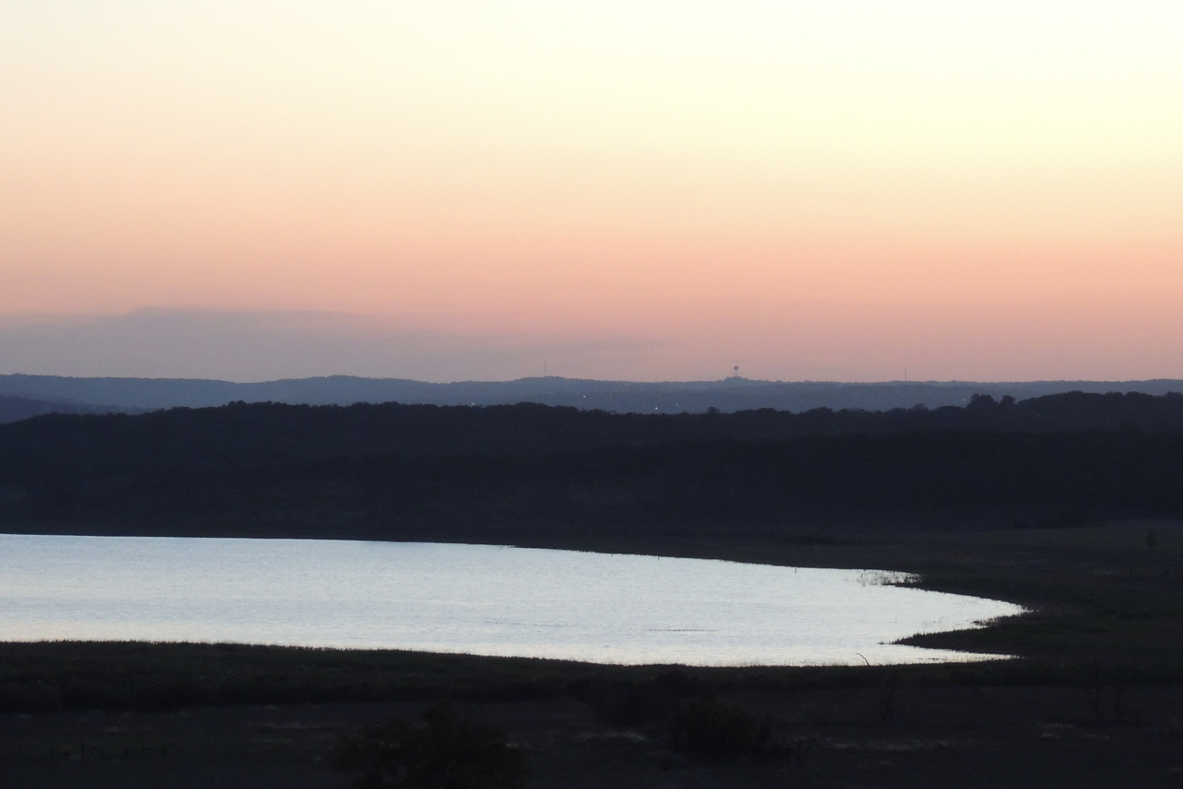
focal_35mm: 193
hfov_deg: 10.7
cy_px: 353
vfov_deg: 7.1
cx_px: 591
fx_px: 6342
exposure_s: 1/20
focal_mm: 33
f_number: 4.6
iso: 800
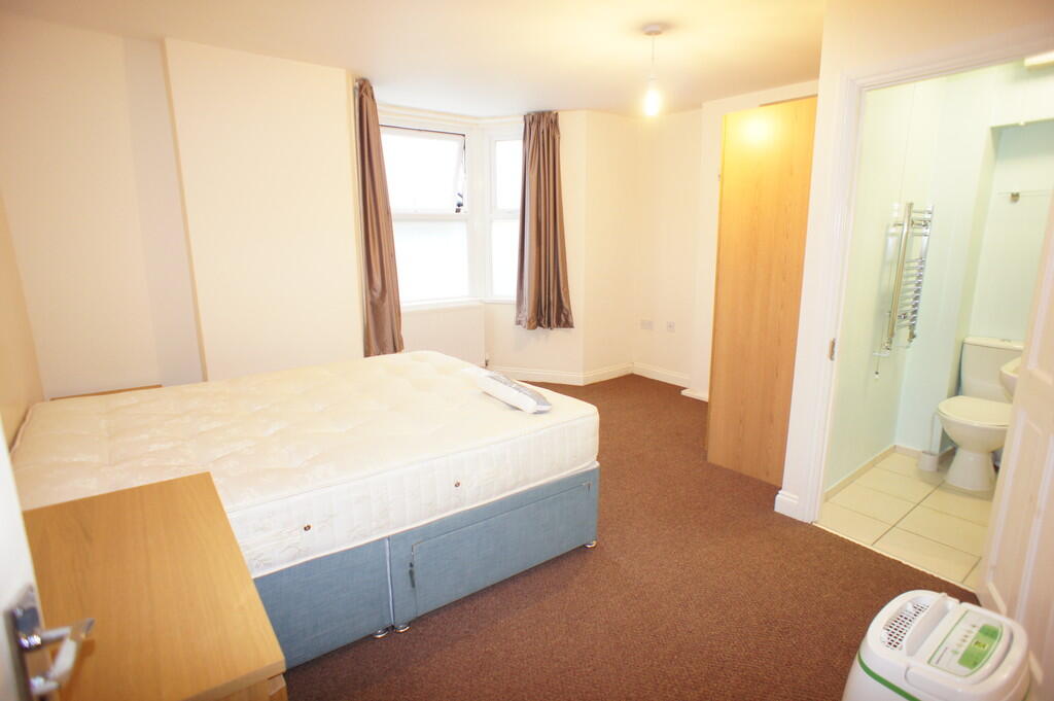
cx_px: 527
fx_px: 702
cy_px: 350
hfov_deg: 73.8
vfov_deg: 53.1
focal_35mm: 24
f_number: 2.8
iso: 400
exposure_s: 1/30
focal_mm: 16
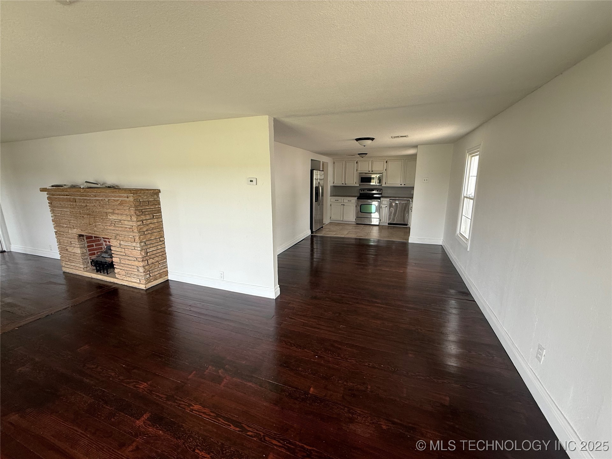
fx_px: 248
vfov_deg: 85.7
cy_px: 230
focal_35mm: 14
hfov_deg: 102.1
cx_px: 306
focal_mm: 2.22
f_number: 2.2
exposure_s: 1/99
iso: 100
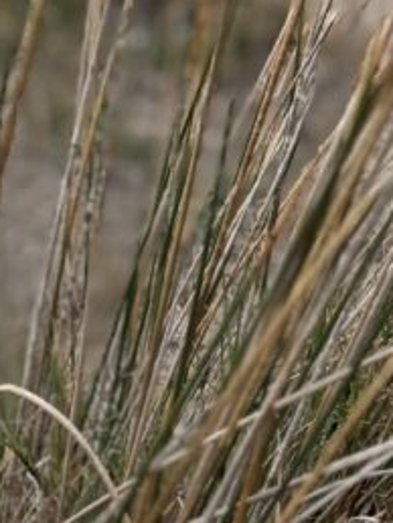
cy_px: -242
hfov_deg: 9.3
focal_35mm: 159
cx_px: 285
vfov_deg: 11.9
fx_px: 2403
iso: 64
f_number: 1.78
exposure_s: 1/358
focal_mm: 6.86
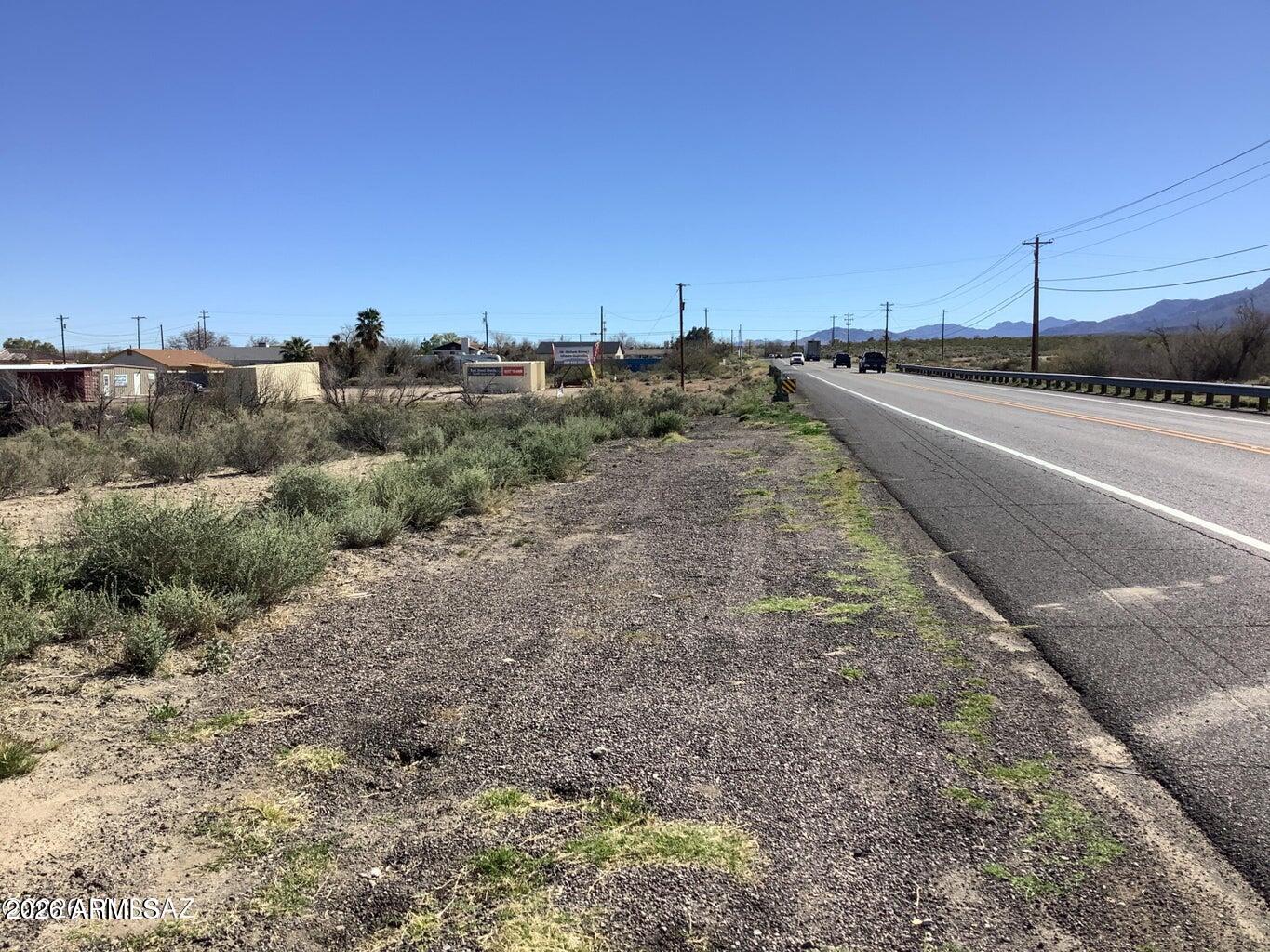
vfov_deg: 45.4
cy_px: 476
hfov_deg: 58.3
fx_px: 1137
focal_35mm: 31
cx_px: 635
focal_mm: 3.3
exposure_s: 1/1567
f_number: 2.4
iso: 25
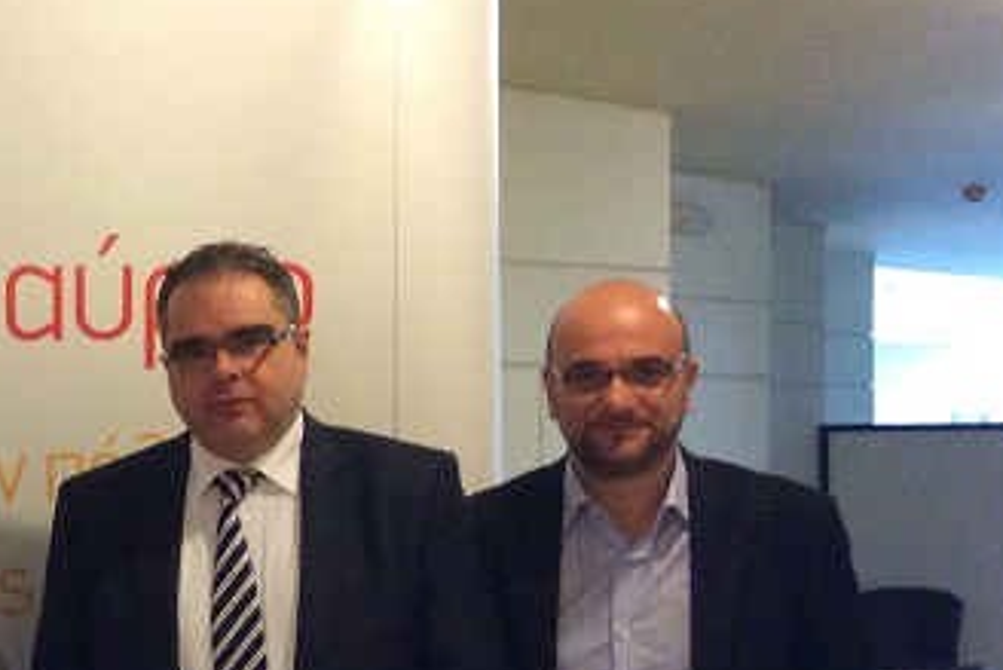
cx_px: -125
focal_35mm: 81
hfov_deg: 23.4
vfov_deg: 16.8
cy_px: 503
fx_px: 2258
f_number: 2.4
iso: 250
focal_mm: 3.3
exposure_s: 1/25
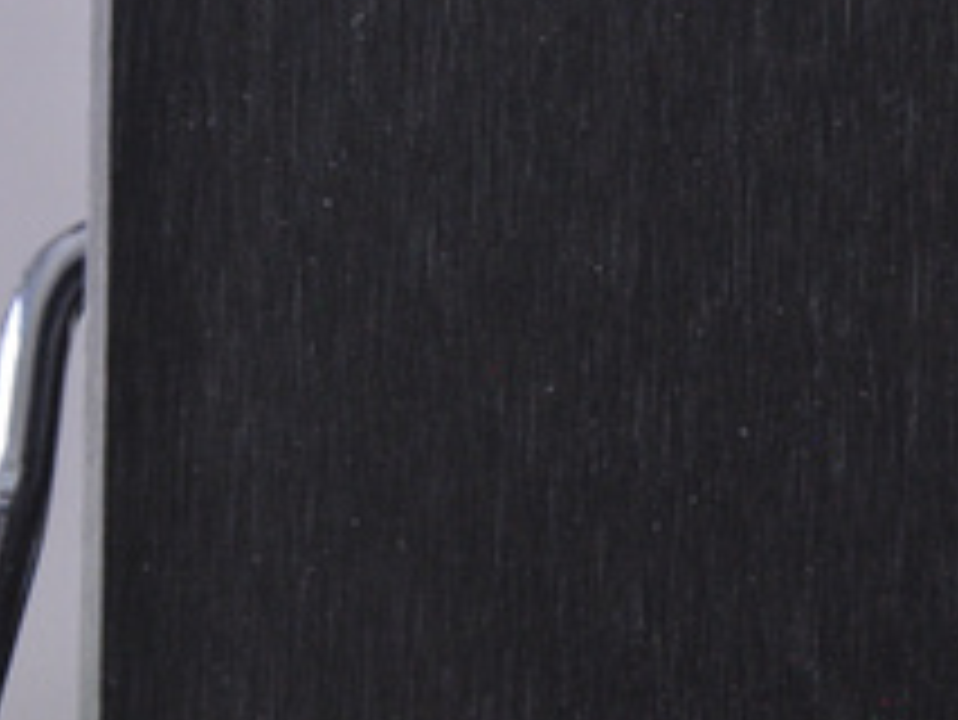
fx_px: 8861
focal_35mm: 320
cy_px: 205
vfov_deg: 4.6
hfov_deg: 6.2
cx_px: 738
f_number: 9.5
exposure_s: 1/125
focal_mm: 105
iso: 3200
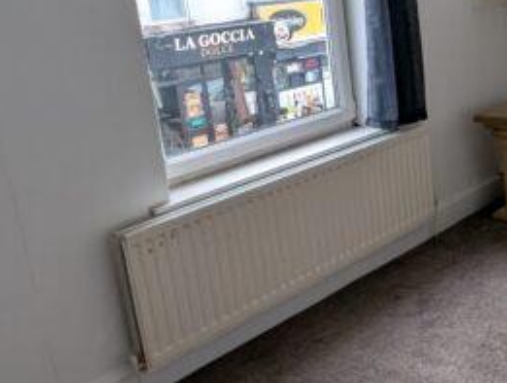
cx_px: 587
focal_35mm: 51
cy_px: 172
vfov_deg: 28.7
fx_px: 749
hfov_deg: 32.0
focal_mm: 1.95
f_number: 2.2
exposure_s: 1/137
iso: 59
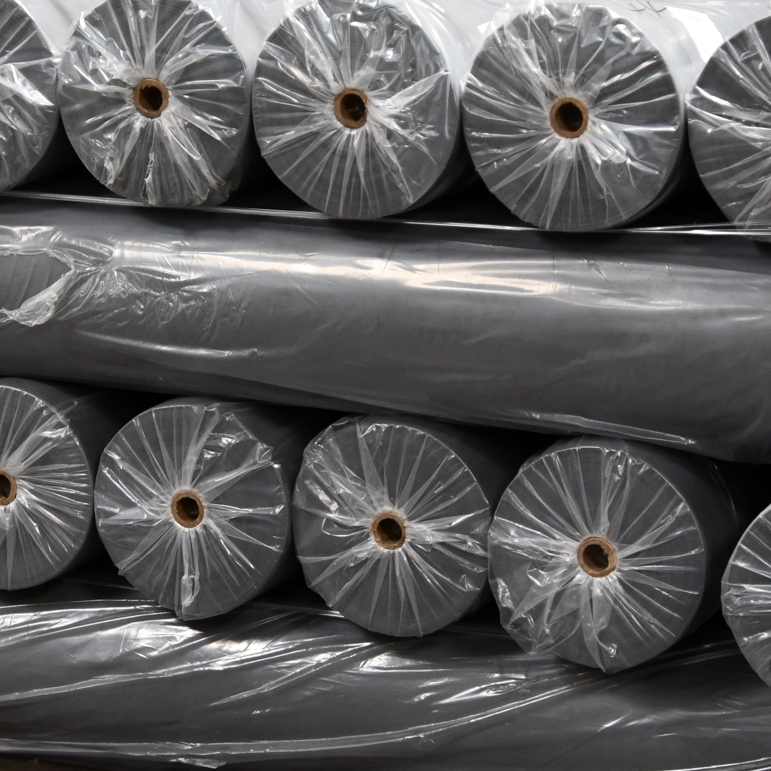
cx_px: 376
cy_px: 248
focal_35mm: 107
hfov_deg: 16.3
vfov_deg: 16.2
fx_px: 2696
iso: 1250
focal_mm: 38
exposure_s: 1/125
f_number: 4
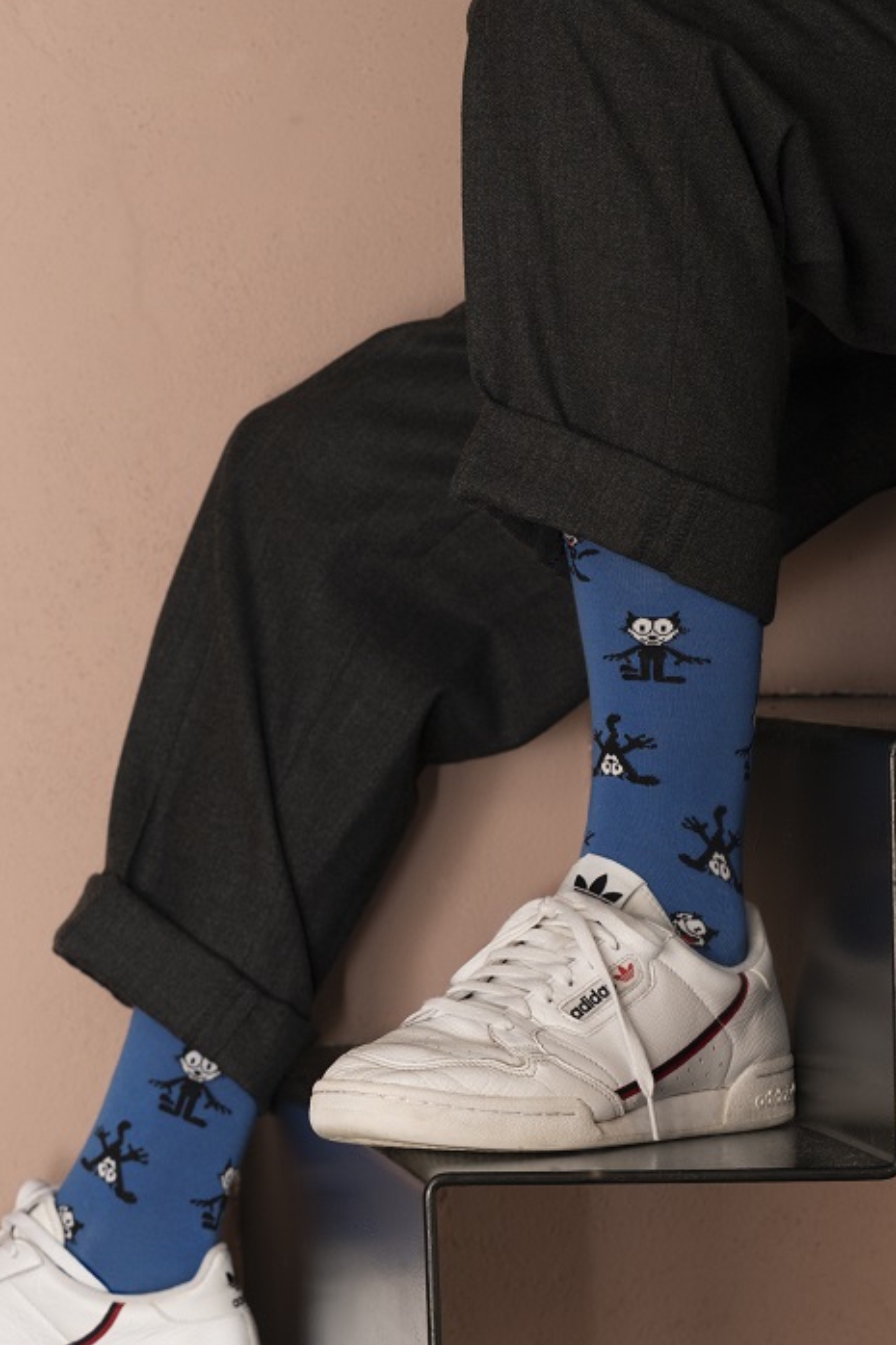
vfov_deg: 13.4
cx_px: 426
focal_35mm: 153
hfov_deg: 9.0
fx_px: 5714
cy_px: 495
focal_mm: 89
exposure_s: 1/200
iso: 400
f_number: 8
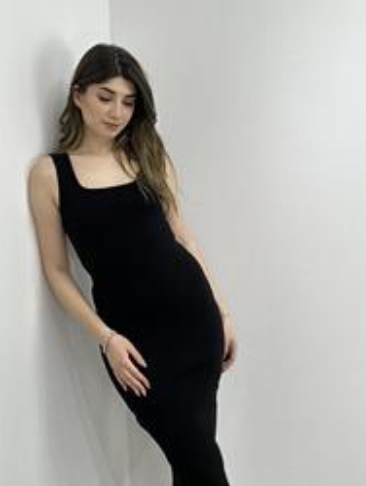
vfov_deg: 39.5
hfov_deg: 30.3
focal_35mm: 48
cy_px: 202
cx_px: 154
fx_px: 676
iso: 20
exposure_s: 1/116
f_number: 1.9
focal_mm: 2.69
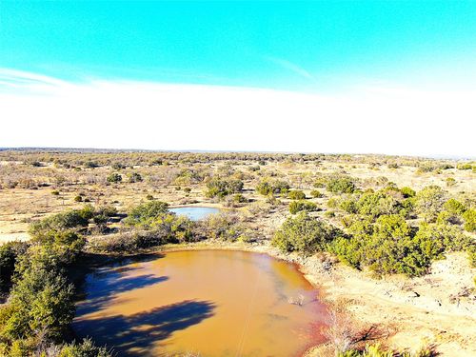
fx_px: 330
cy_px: 178
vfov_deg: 56.8
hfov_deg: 71.6
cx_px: 238
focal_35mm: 24
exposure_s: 1/500
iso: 110
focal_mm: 4.39
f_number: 2.8
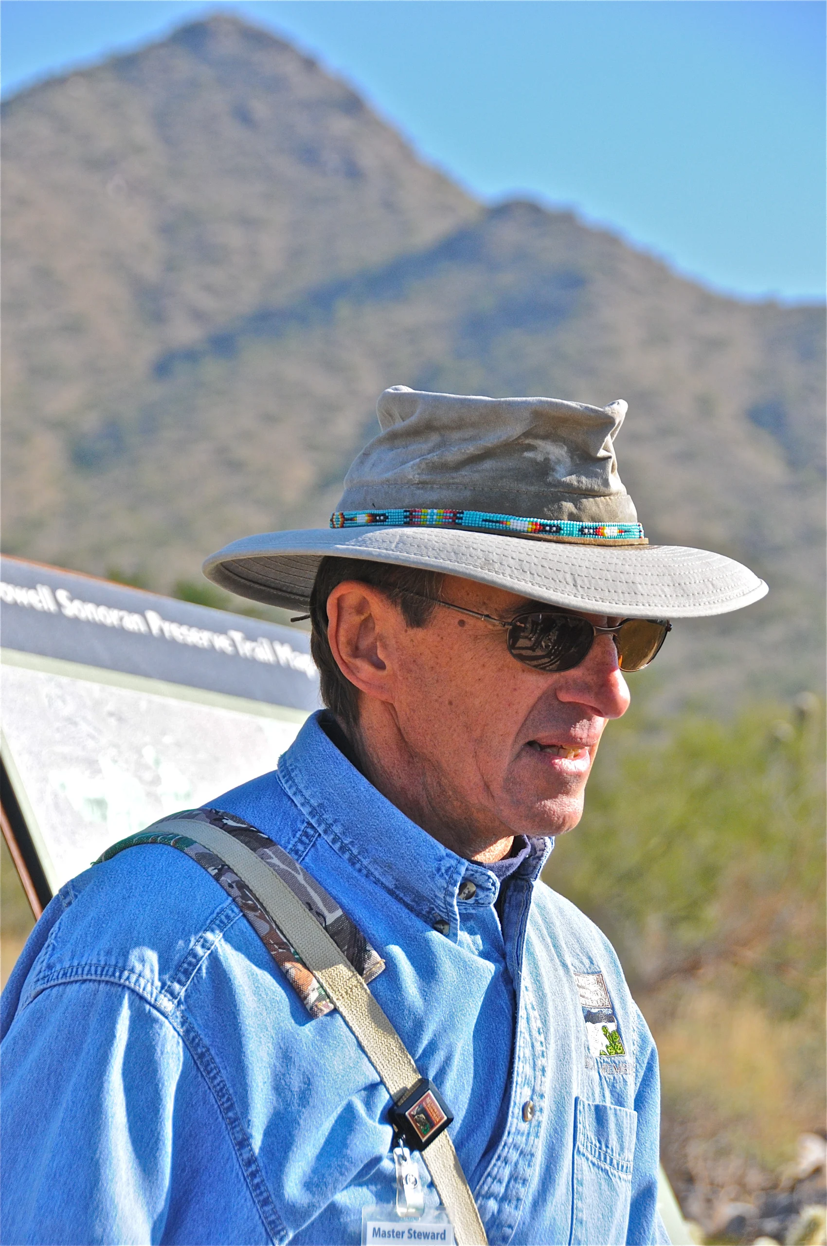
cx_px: 414
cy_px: 623
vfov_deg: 18.2
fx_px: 3887
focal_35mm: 112
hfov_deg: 12.1
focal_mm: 75
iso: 400
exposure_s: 1/1000
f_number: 6.3
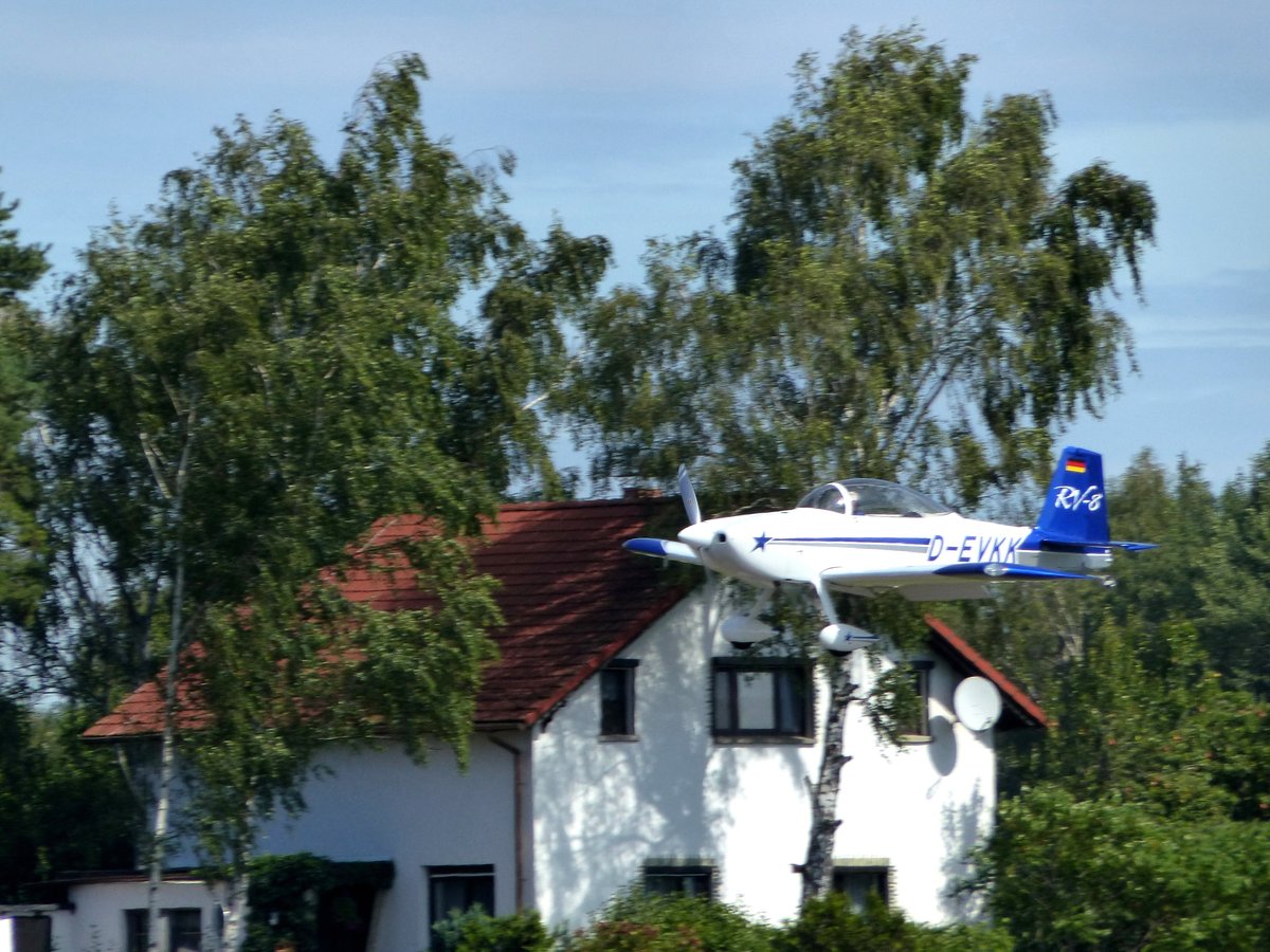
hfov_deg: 3.3
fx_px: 21793
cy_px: 476
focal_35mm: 594
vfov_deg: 2.5
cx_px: 635
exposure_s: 1/1300
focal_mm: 107
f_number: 4.5
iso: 160
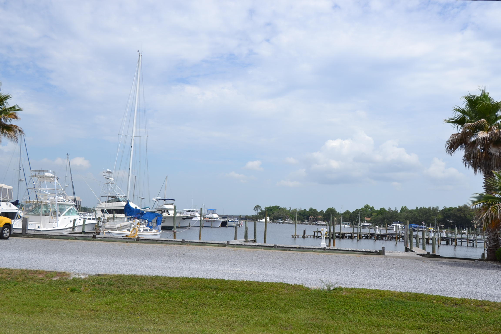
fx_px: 501
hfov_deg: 53.1
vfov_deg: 36.9
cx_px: 250
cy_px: 167
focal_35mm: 36
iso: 100
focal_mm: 24
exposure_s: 1/320
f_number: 9
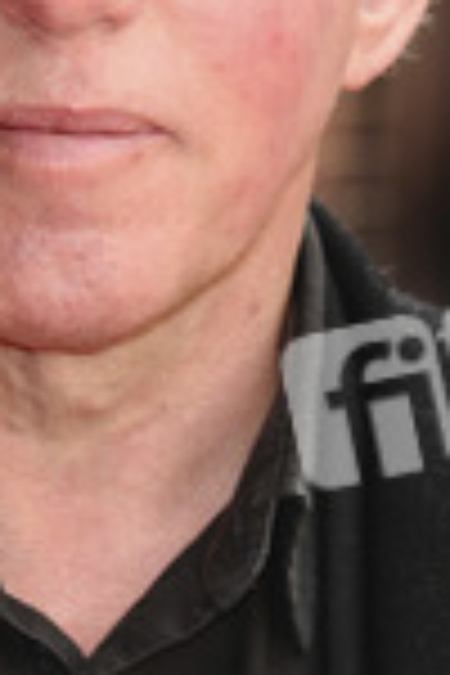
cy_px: 158
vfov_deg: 3.8
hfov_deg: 2.5
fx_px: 10112
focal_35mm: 539
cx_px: 106
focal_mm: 135
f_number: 5
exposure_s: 1/200
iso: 320
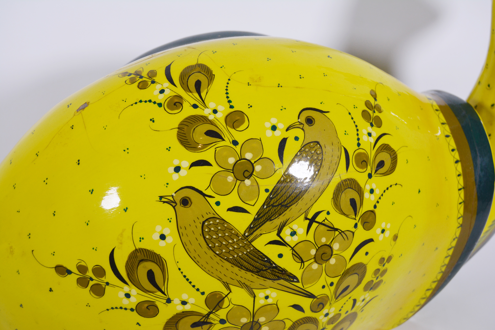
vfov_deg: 25.8
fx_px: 722
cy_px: 165
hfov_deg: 37.9
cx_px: 248
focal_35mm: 52
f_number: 5.6
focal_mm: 35
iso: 400
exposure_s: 1/125
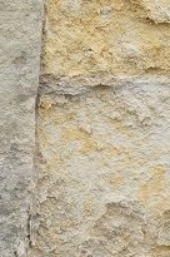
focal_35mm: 216
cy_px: 556
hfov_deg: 6.3
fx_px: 1535
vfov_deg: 8.9
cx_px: -66
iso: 100
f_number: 5.6
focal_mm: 30
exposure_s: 1/60
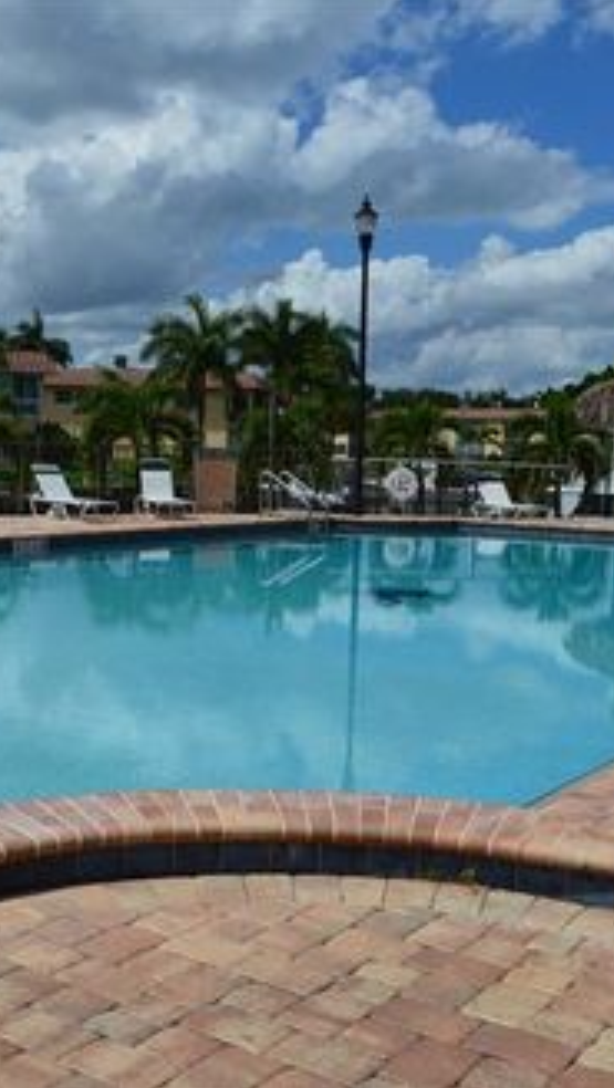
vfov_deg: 47.3
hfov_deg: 27.7
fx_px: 1242
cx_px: 222
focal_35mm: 43
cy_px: 544
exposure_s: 1/500
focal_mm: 18
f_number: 11
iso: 125
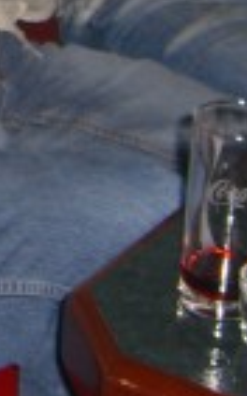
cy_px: -205
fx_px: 1844
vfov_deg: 11.7
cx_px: -163
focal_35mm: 171
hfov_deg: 7.5
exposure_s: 1/60
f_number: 2.8
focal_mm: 7.9
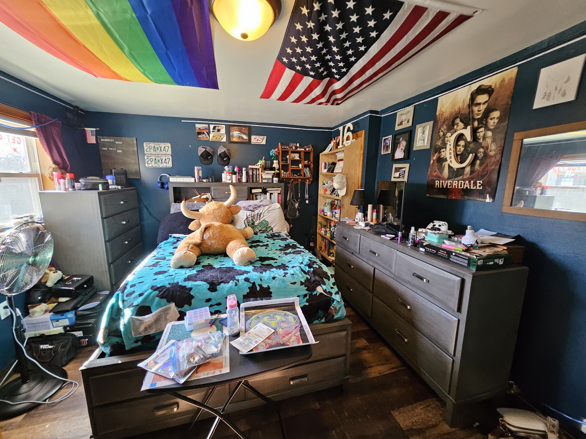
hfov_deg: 106.2
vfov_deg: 89.9
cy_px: 220
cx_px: 293
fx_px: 220
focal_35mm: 13
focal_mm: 1.74
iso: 320
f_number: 2.2
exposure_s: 1/60
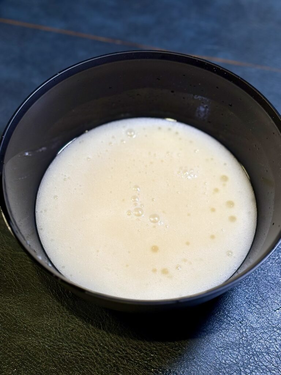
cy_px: 188
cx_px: 140
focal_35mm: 52
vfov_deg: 36.8
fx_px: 563
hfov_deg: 28.0
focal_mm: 5.96
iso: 32
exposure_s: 1/101
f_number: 1.6
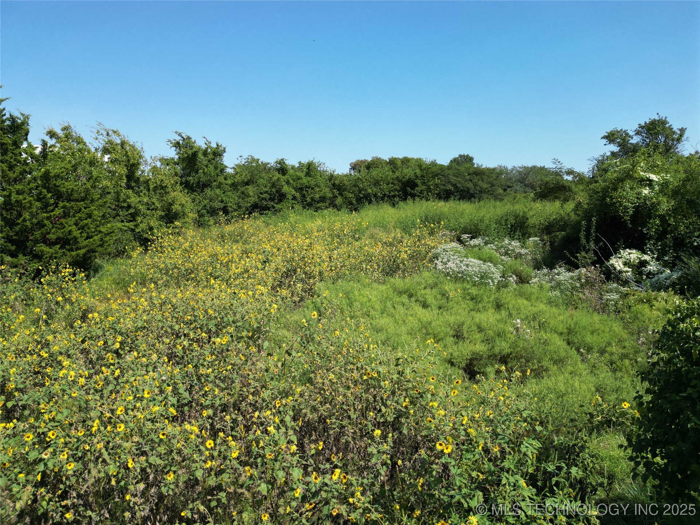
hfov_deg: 71.6
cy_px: 262
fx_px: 485
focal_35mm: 24
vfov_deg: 56.8
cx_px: 350
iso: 100
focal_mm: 6.72
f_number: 1.7
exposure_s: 1/2000
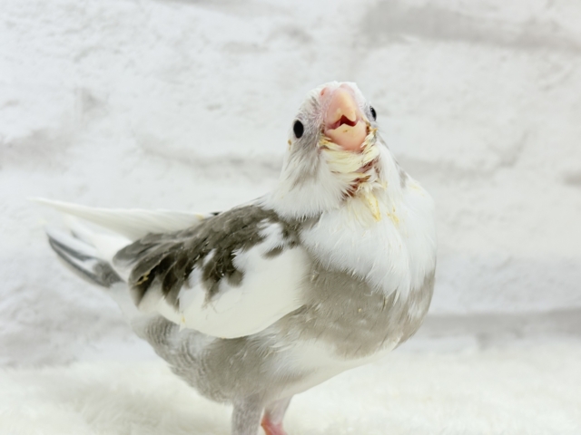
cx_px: 290
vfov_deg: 28.0
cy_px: 218
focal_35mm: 52
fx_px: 873
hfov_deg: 36.8
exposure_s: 1/50
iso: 40
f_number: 1.6
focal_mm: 5.96
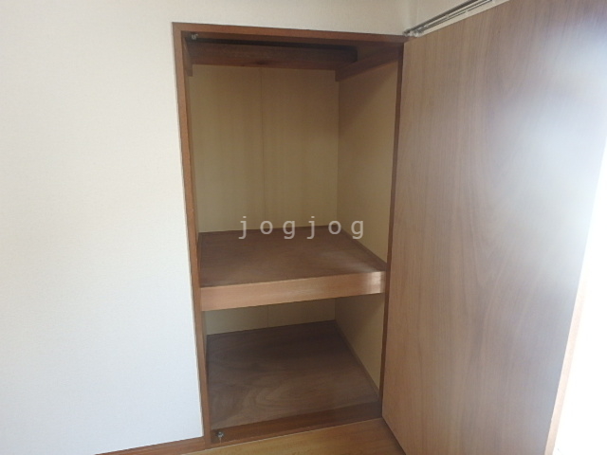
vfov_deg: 63.4
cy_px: 228
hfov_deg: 79.0
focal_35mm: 21
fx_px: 368
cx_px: 304
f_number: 3.5
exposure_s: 1/30
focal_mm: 3.7
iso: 250
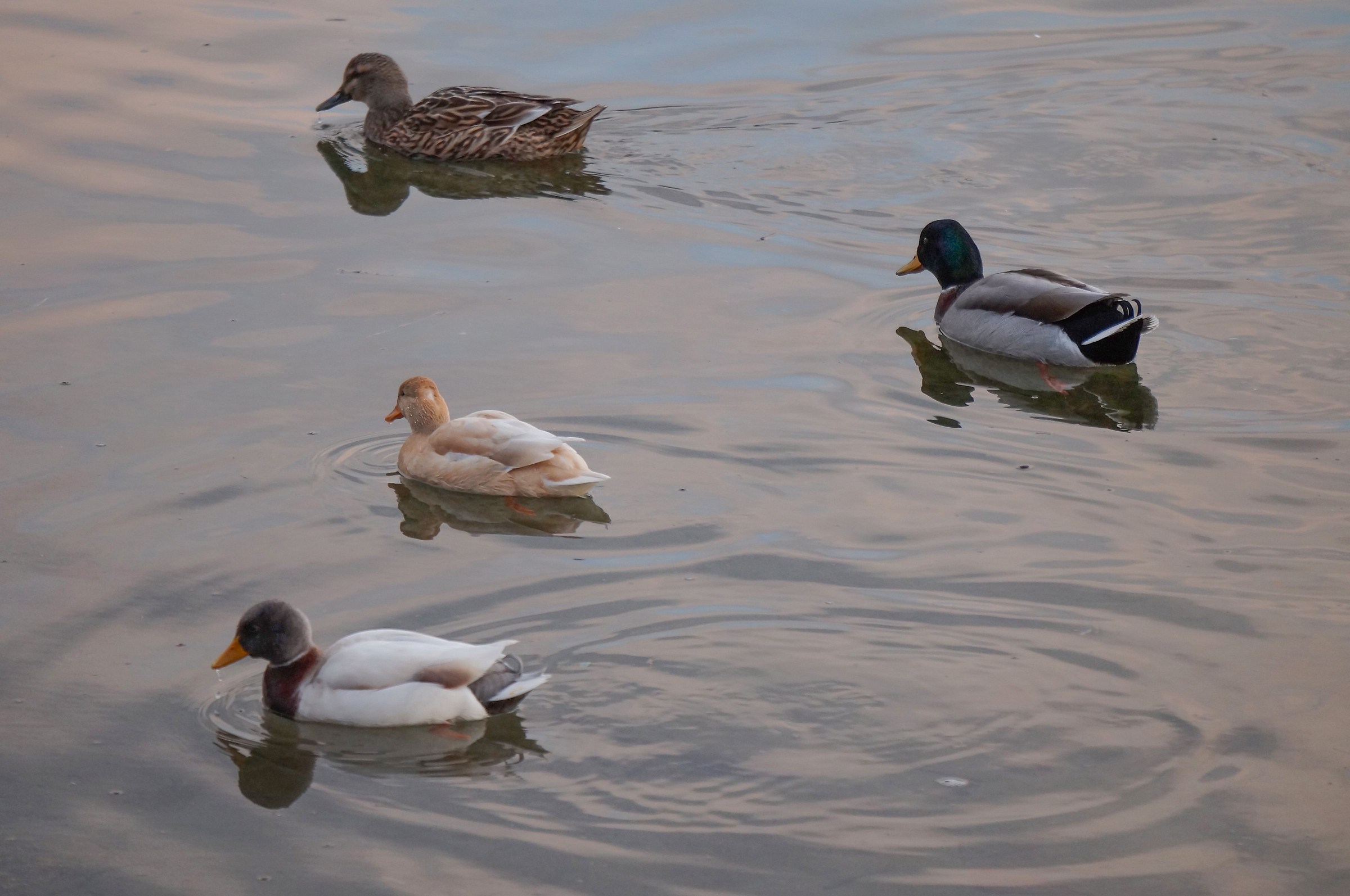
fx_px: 8708
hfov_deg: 8.9
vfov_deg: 5.9
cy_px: 448
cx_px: 675
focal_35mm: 232
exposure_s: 1/250
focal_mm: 155
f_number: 6.3
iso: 640
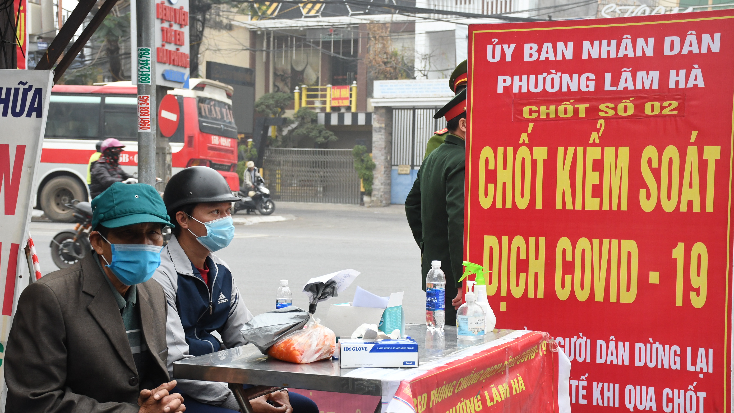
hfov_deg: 33.3
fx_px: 1226
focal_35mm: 63
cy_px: 241
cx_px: 367
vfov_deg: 19.1
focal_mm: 40
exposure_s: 1/200
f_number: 6.3
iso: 1000
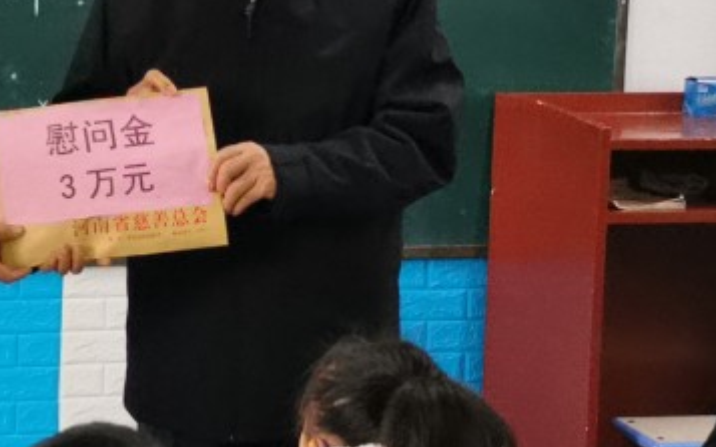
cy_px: 180
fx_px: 2146
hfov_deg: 18.5
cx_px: 22
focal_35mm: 110
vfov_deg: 11.9
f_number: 1.8
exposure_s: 1/100
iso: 640
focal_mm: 5.58
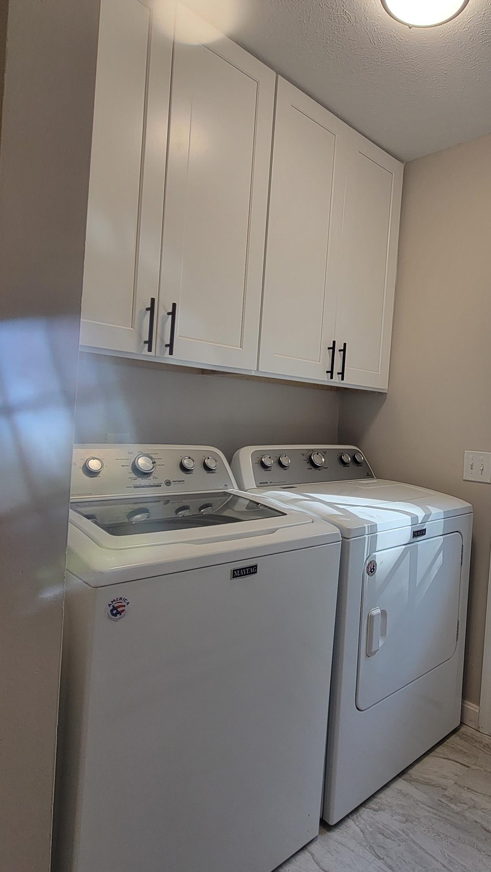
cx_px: 340
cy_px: 431
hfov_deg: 54.4
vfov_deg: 86.6
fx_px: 463
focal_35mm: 20
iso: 100
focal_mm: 2.2
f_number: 2.2
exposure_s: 1/120
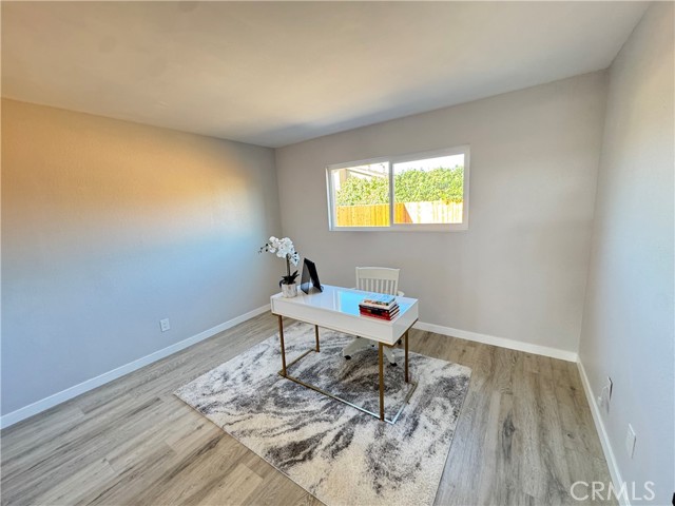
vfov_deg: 85.7
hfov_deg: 102.1
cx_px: 338
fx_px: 273
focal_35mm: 14
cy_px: 253
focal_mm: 2.22
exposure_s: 1/60
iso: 250
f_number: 2.2
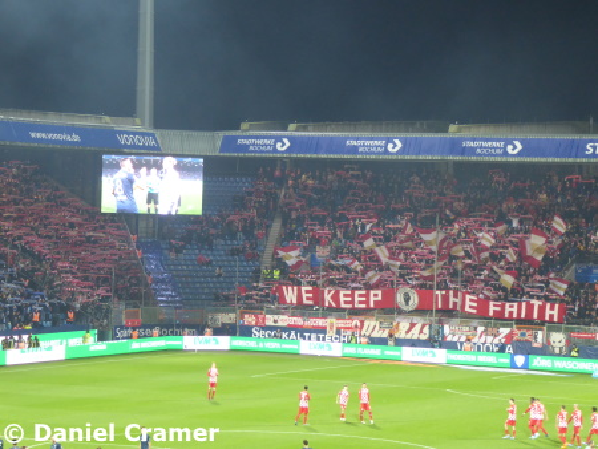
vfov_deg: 12.0
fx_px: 2143
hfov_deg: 15.9
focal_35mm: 124
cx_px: 299
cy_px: 224
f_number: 5.2
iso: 400
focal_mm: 22.3
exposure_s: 1/25
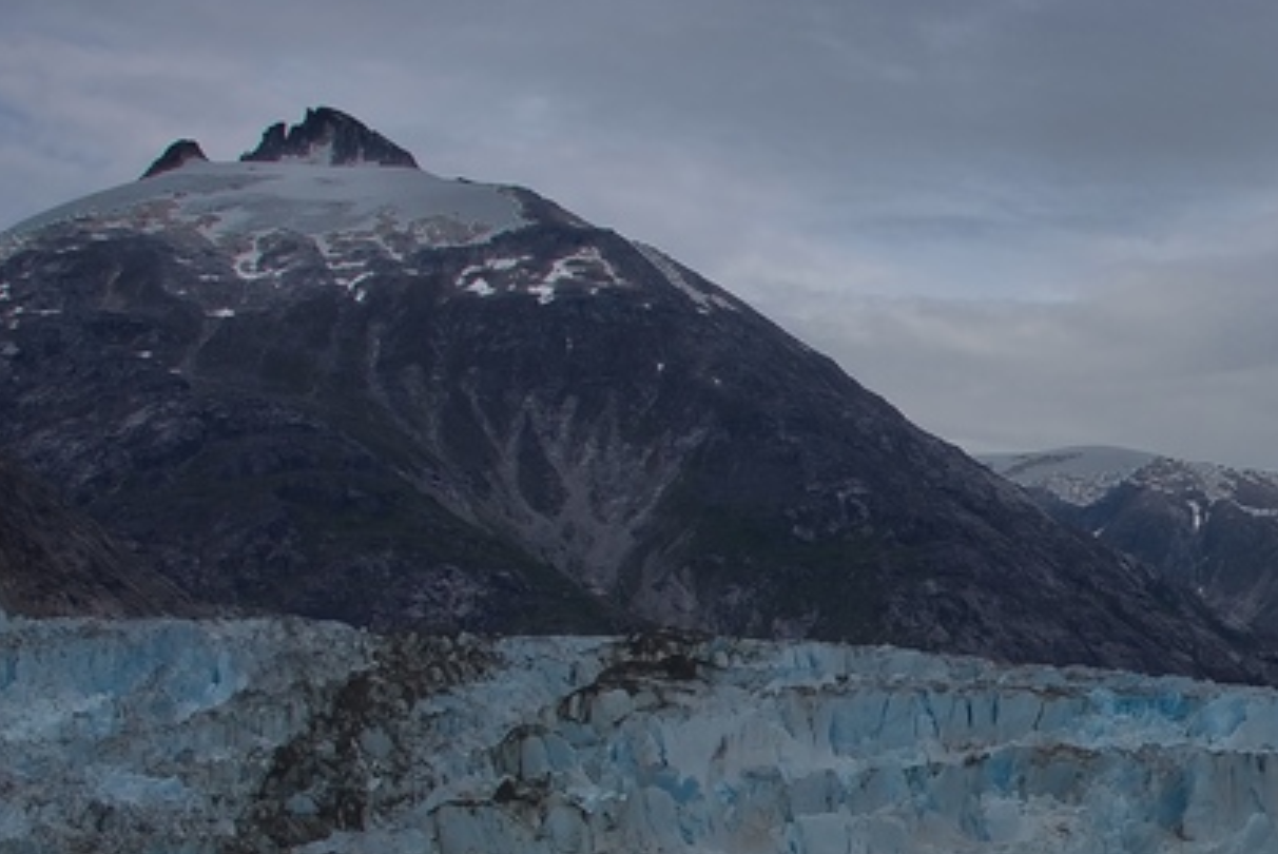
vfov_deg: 17.8
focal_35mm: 76
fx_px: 2700
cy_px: 724
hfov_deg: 24.6
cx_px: 1446
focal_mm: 24
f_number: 9
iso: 100
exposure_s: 1/200
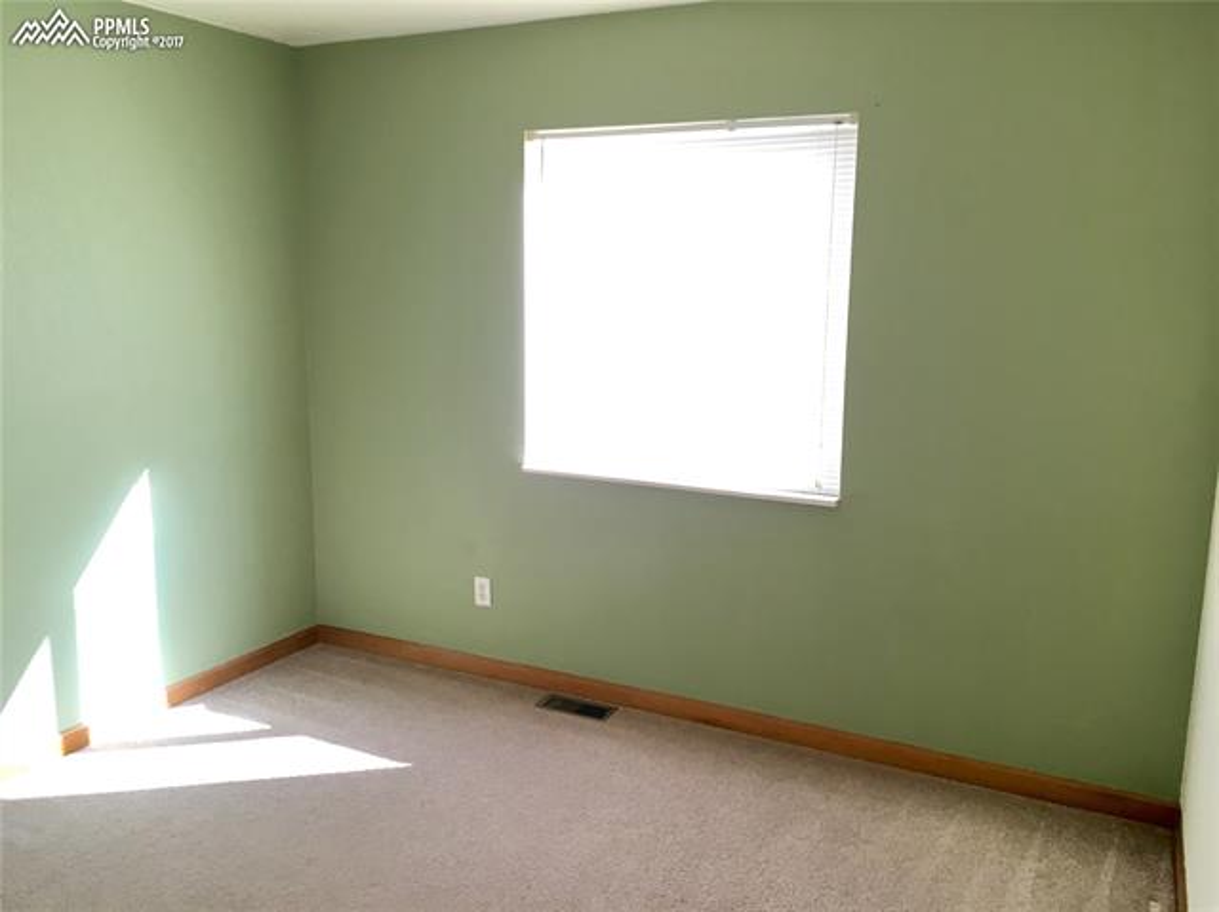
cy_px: 456
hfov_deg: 61.7
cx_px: 610
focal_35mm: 29
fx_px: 1020
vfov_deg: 48.2
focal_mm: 4.15
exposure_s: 1/30
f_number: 2.2
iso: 32
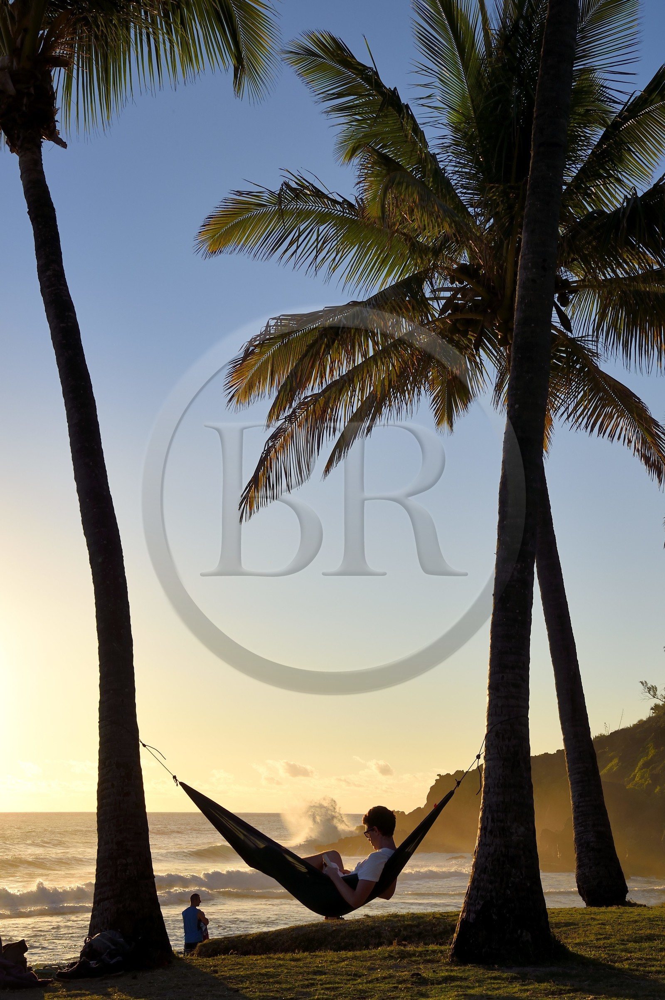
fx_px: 1443
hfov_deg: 26.0
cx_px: 332
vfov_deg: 38.2
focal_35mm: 52
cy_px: 500
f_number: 14
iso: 200
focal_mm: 52
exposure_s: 1/250
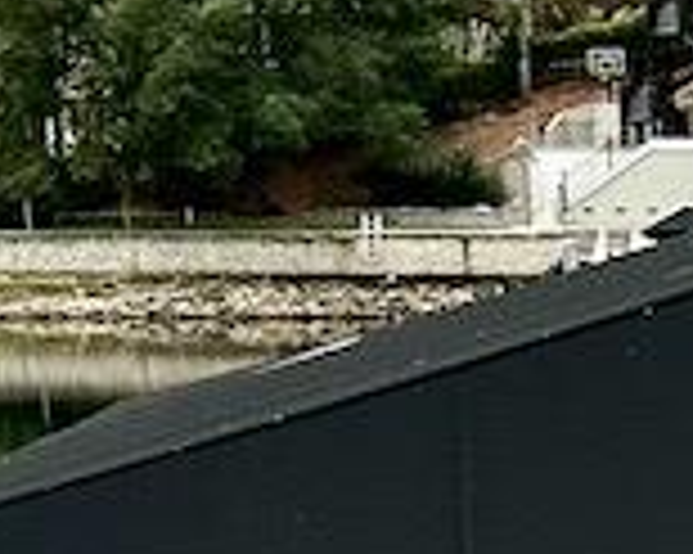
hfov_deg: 9.6
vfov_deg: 7.2
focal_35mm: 195
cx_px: 1125
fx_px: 3997
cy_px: 1585
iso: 80
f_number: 1.78
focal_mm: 6.86
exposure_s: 1/3597
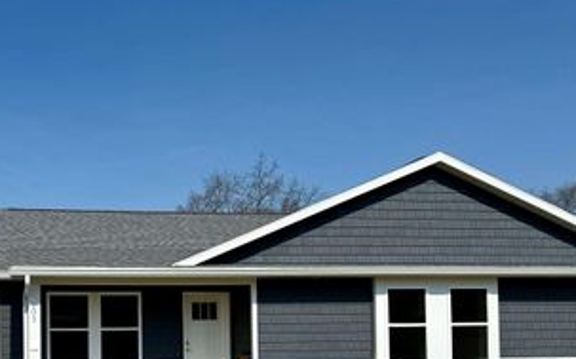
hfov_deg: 45.0
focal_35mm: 42
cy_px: 330
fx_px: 659
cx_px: 118
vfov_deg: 29.1
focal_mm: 6.76
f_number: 1.78
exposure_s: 1/8130
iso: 80
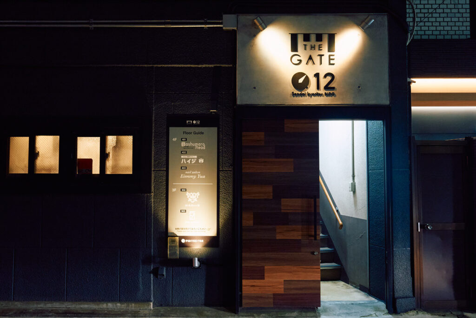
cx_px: 238
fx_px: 463
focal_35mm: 35
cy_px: 159
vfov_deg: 37.9
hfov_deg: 54.4
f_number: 10
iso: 1250
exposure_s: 1/10
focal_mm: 35
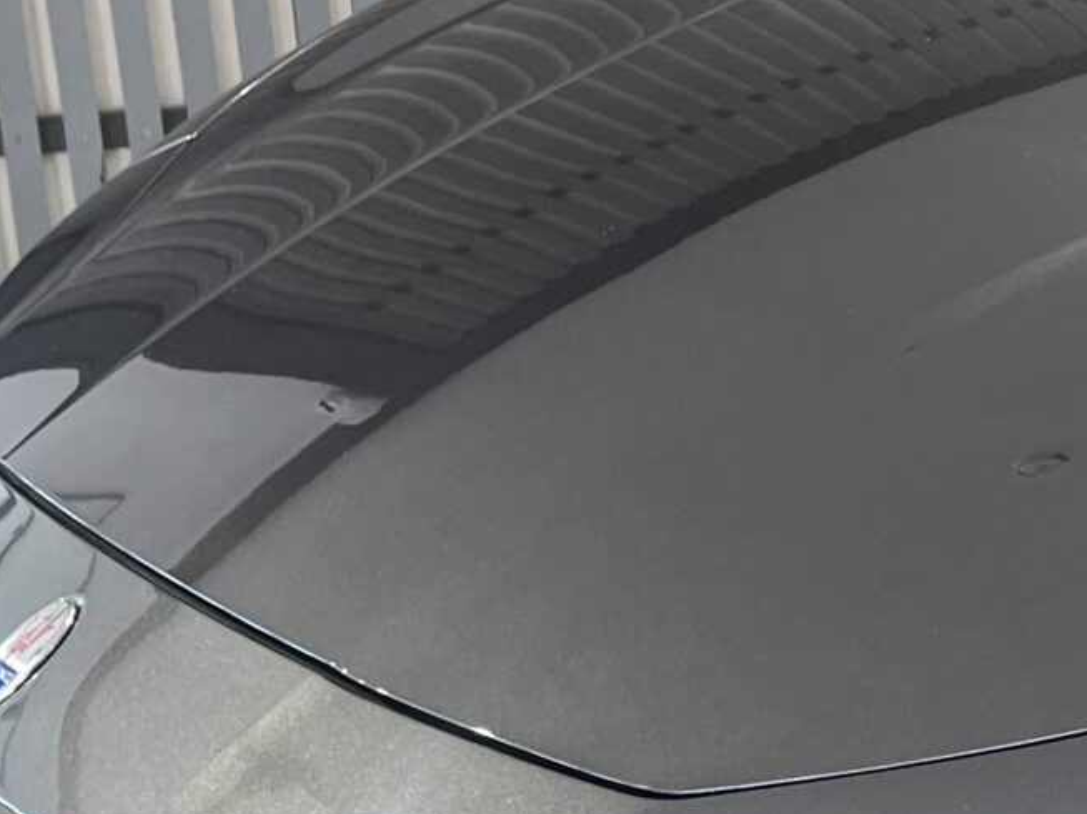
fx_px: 3201
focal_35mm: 102
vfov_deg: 14.5
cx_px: 1646
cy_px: 544
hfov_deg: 17.3
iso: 100
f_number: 1.6
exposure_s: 1/83
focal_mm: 5.1
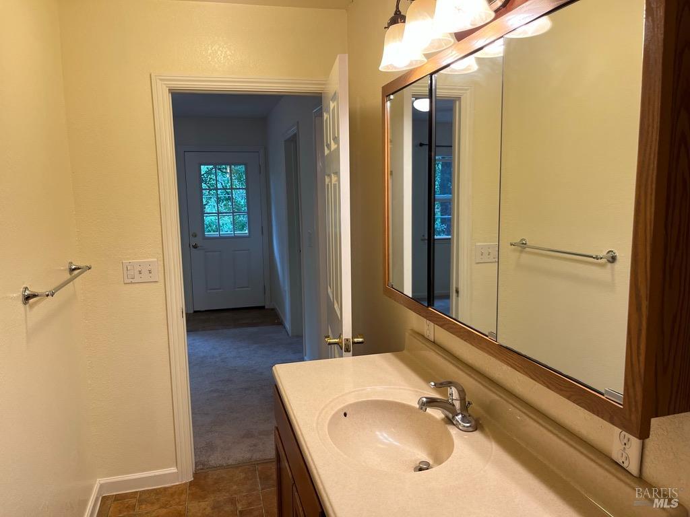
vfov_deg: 53.1
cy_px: 258
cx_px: 345
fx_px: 518
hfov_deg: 67.3
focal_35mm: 26
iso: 100
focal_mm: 5.1
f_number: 1.6
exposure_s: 1/120
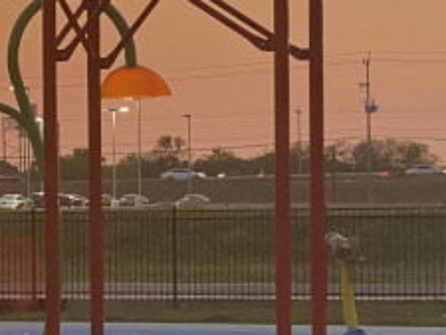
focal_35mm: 185
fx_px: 2385
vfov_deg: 8.0
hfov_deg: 10.3
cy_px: 167
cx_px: -216
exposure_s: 1/65
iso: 160
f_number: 2
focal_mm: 6
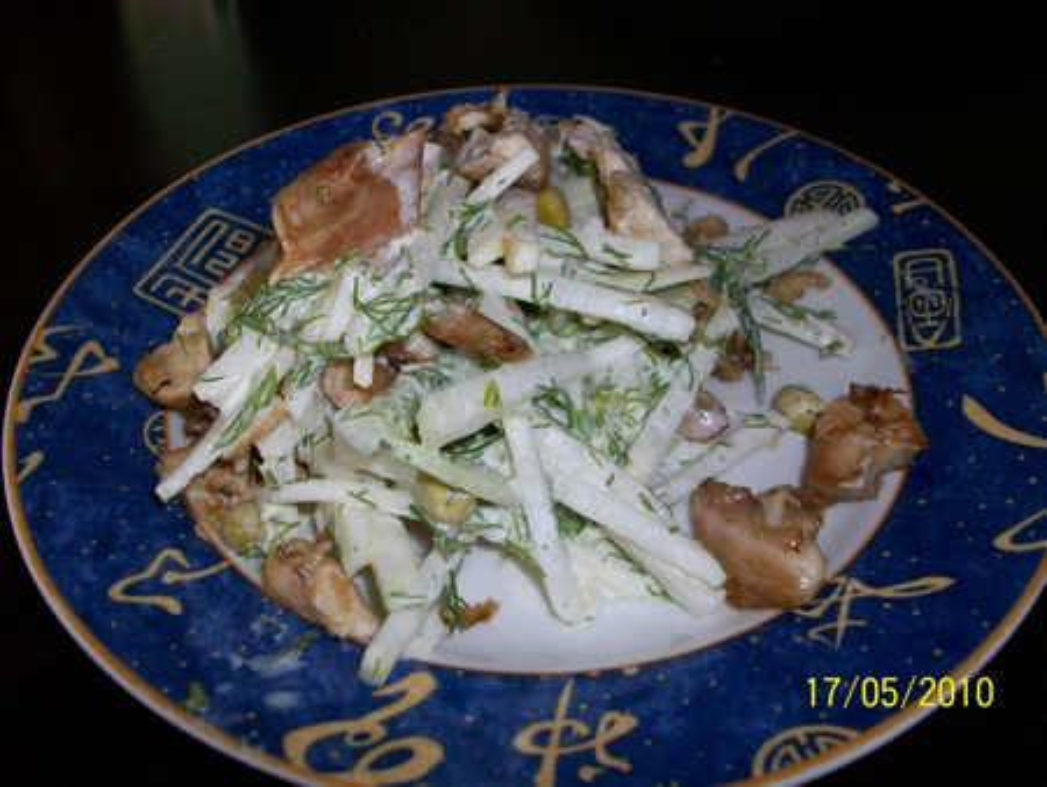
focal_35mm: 34
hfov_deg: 53.9
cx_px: 524
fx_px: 1029
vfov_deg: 41.8
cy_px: 394
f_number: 2.8
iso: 160
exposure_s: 1/60
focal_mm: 5.7
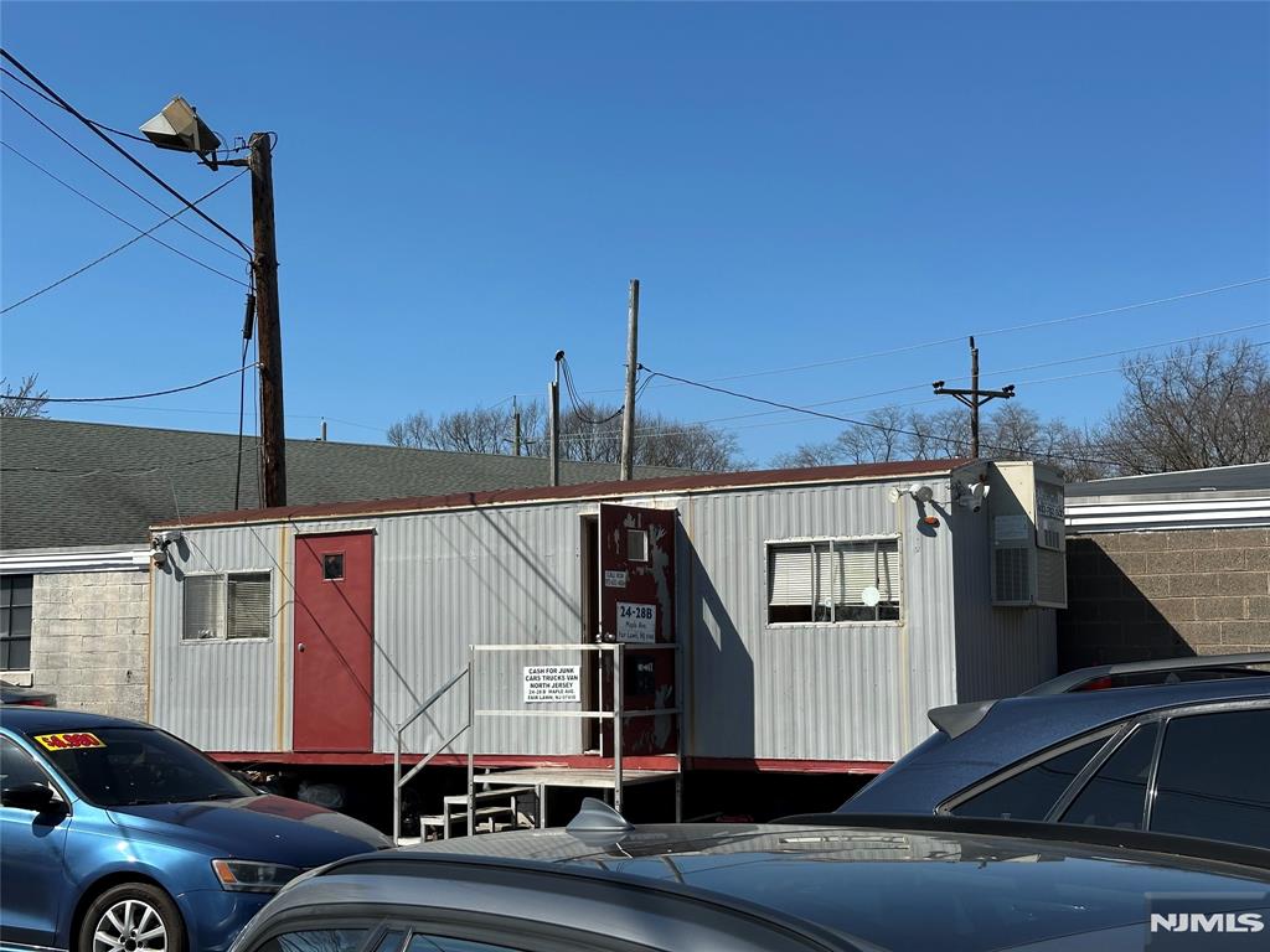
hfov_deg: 39.7
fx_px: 1761
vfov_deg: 30.3
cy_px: 476
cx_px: 635
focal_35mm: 48
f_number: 1.78
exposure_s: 1/4785
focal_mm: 6.86
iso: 64
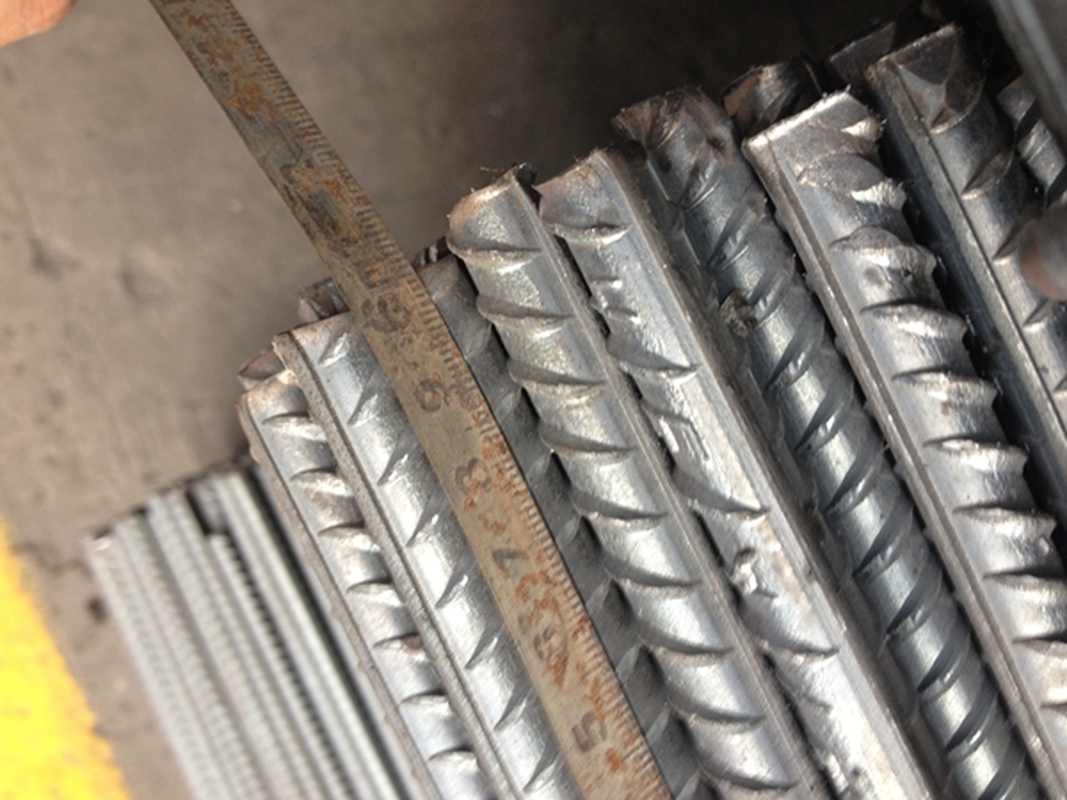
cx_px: 534
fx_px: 1079
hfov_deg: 52.6
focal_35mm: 35
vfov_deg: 40.7
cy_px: 400
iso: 50
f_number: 2.4
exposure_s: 1/20
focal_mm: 4.28
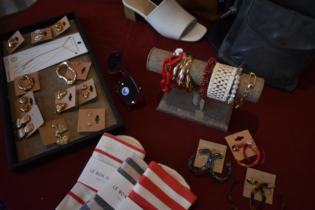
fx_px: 236
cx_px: 158
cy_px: 105
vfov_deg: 47.9
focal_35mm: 27
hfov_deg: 67.4
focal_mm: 18
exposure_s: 1/200
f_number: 3.5
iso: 800
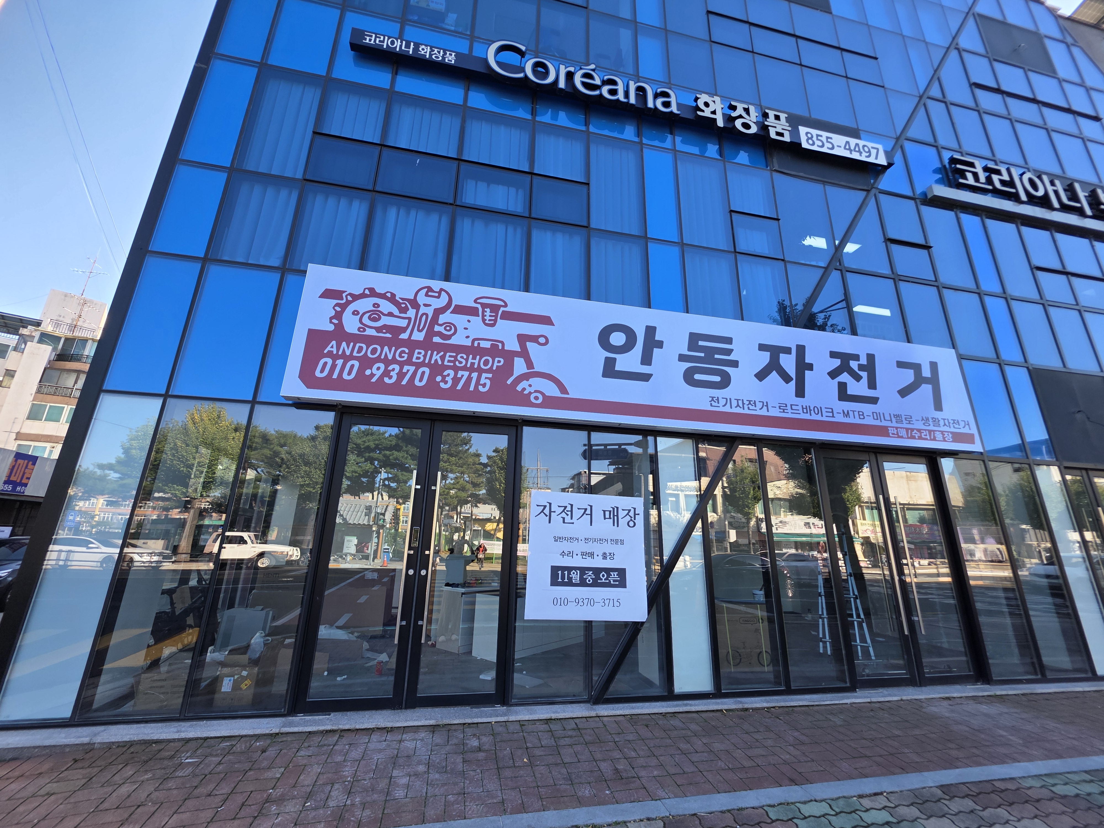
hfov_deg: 106.2
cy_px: 414
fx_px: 415
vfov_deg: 89.9
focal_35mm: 13
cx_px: 552
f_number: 1.9
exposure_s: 1/377
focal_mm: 2.2
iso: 40
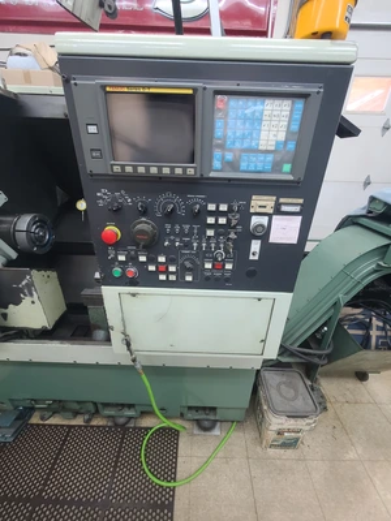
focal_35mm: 13
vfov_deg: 106.2
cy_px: 260
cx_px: 196
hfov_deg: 89.9
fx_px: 196
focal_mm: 2.2
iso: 320
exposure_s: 1/40
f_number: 2.2
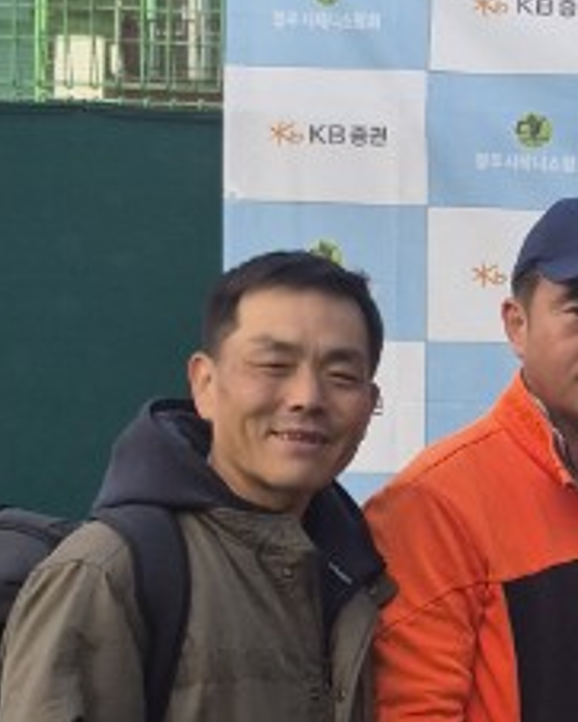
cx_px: 987
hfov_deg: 11.4
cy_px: 572
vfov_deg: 15.1
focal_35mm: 127
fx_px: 2714
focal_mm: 5.4
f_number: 1.8
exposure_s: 1/950
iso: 80
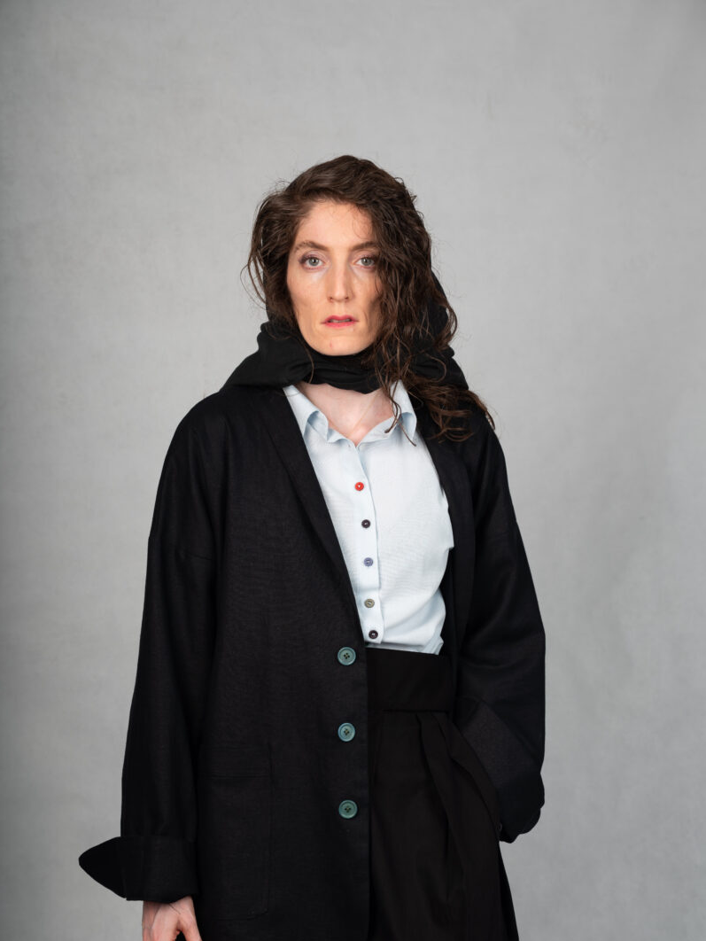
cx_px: 353
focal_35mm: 76
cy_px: 524
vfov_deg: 25.6
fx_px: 2066
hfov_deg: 19.4
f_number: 6.3
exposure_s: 1/160
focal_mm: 70
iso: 100
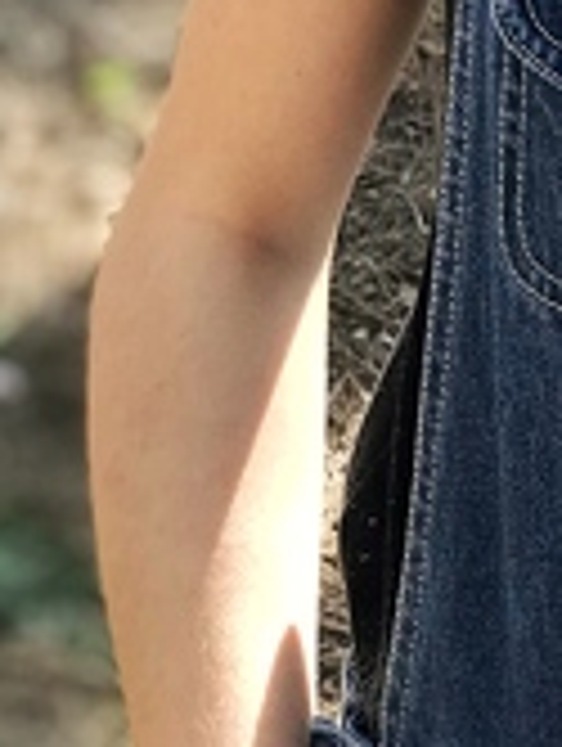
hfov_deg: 7.1
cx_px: 971
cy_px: -549
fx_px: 4448
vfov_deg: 9.2
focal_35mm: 206
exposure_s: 1/100
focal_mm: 6.6
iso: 25
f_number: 2.8
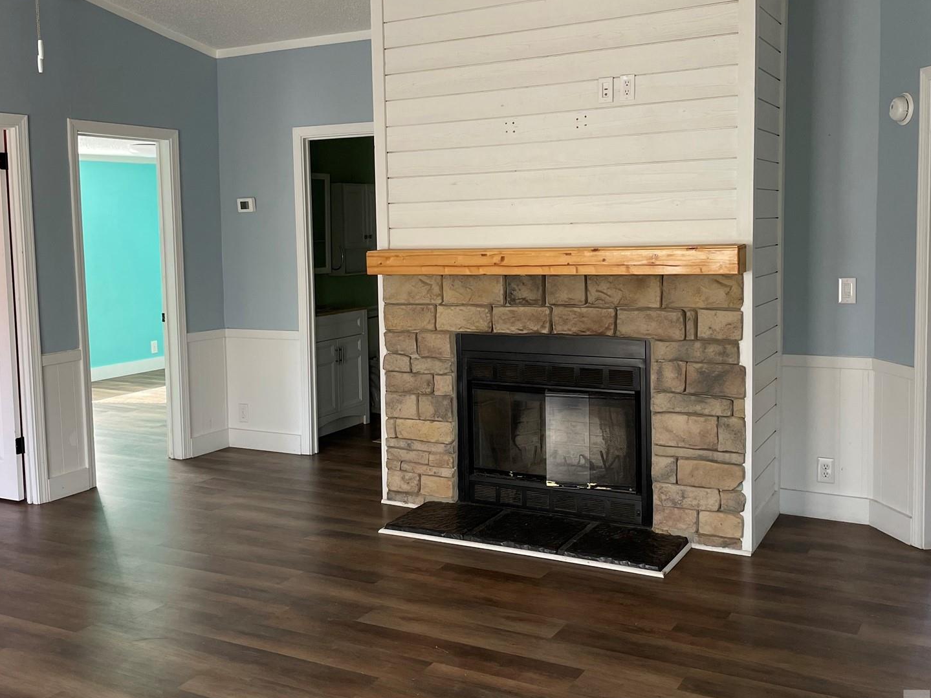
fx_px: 995
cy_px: 314
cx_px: 454
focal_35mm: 37
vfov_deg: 38.6
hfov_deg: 50.1
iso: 125
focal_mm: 4.2
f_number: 1.6
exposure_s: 1/117
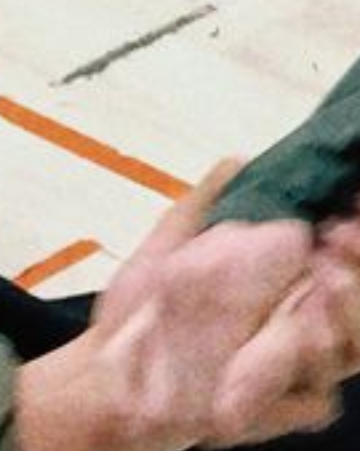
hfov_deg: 7.3
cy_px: -200
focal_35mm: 201
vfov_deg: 9.4
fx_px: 2679
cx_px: 792
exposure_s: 1/30
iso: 250
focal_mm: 4.15
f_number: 2.2
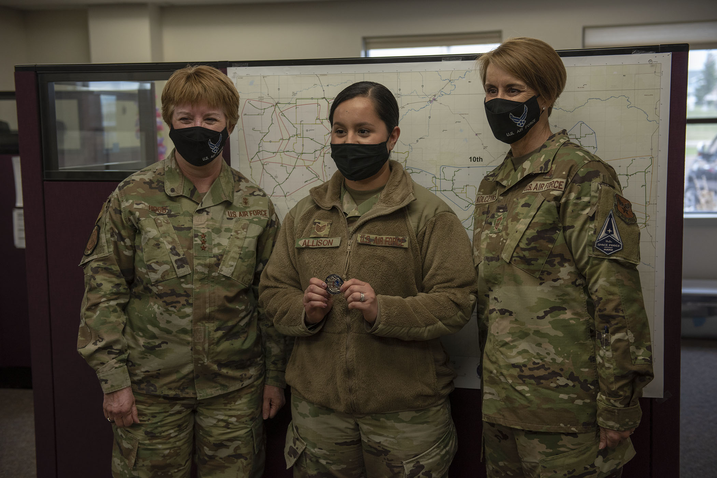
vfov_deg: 28.1
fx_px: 956
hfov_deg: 41.1
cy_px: 239
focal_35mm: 48
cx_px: 358
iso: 640
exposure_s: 1/125
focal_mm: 48
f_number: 3.5
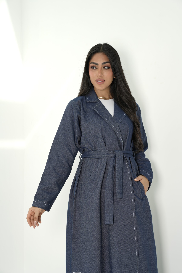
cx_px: 91
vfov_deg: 28.8
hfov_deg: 19.5
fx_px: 531
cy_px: 136
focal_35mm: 70
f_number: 8
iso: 80
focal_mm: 70
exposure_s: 1/125
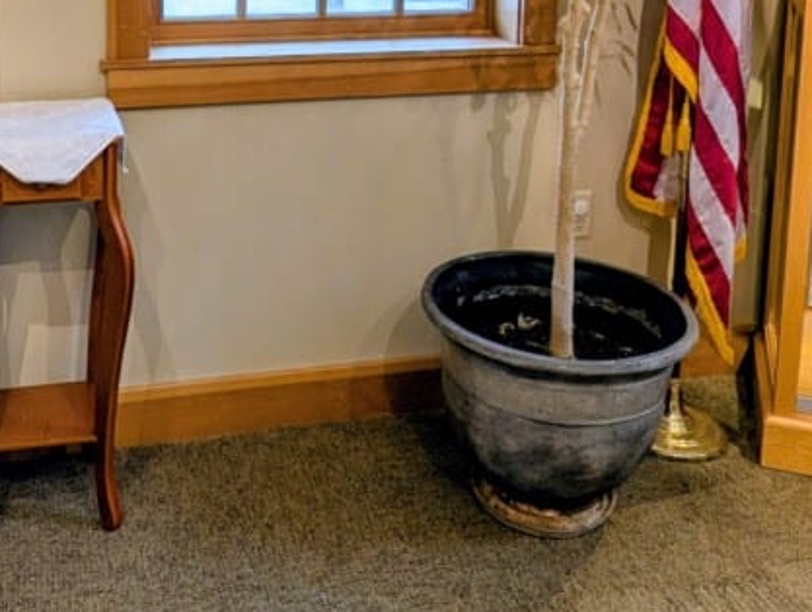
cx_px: 300
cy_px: -14
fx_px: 1081
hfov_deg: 40.9
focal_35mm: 46
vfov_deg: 29.3
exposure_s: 1/120
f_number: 2.2
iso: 89
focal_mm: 2.35
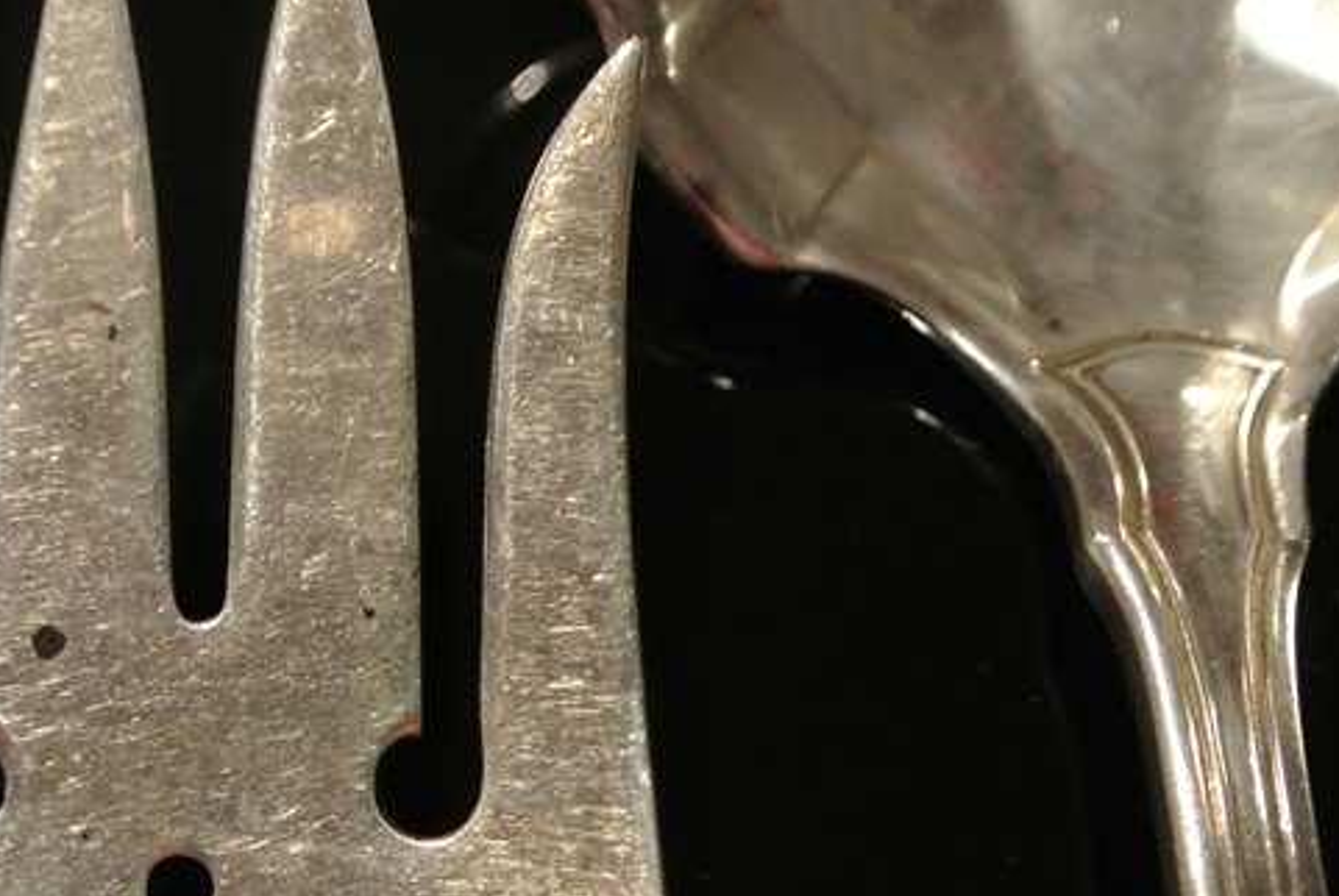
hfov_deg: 25.0
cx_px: 654
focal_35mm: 81
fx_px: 3016
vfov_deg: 16.7
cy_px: 742
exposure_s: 1/30
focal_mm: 14.5
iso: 900
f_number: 4
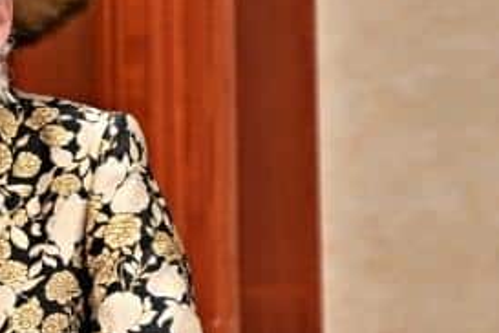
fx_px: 15620
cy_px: 147
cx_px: -90
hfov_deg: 1.8
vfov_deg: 1.2
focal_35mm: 1127
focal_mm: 200
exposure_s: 1/320
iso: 400
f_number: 2.8
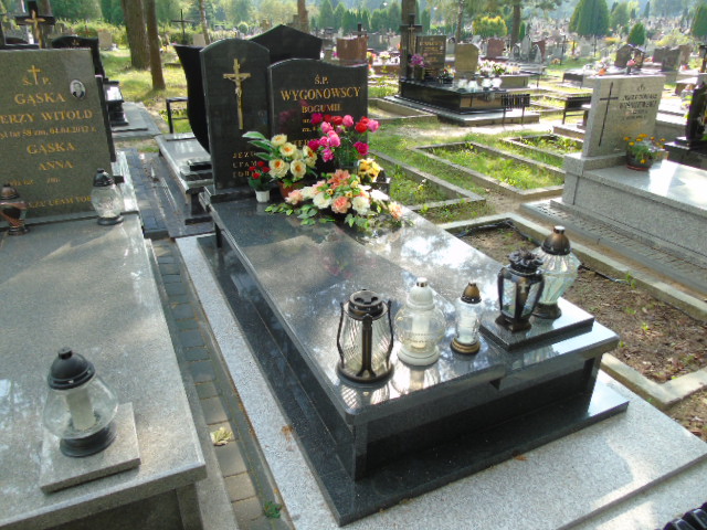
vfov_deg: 54.9
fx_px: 511
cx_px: 354
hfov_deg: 69.4
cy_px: 265
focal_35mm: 25
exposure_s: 1/160
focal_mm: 4.4
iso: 80
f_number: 3.4
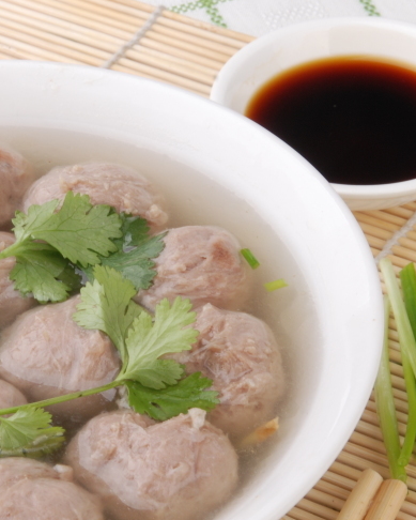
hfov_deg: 8.4
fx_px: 2831
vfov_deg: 10.5
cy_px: 329
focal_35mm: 184
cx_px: 17
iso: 200
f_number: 25
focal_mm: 62
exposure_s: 1/60
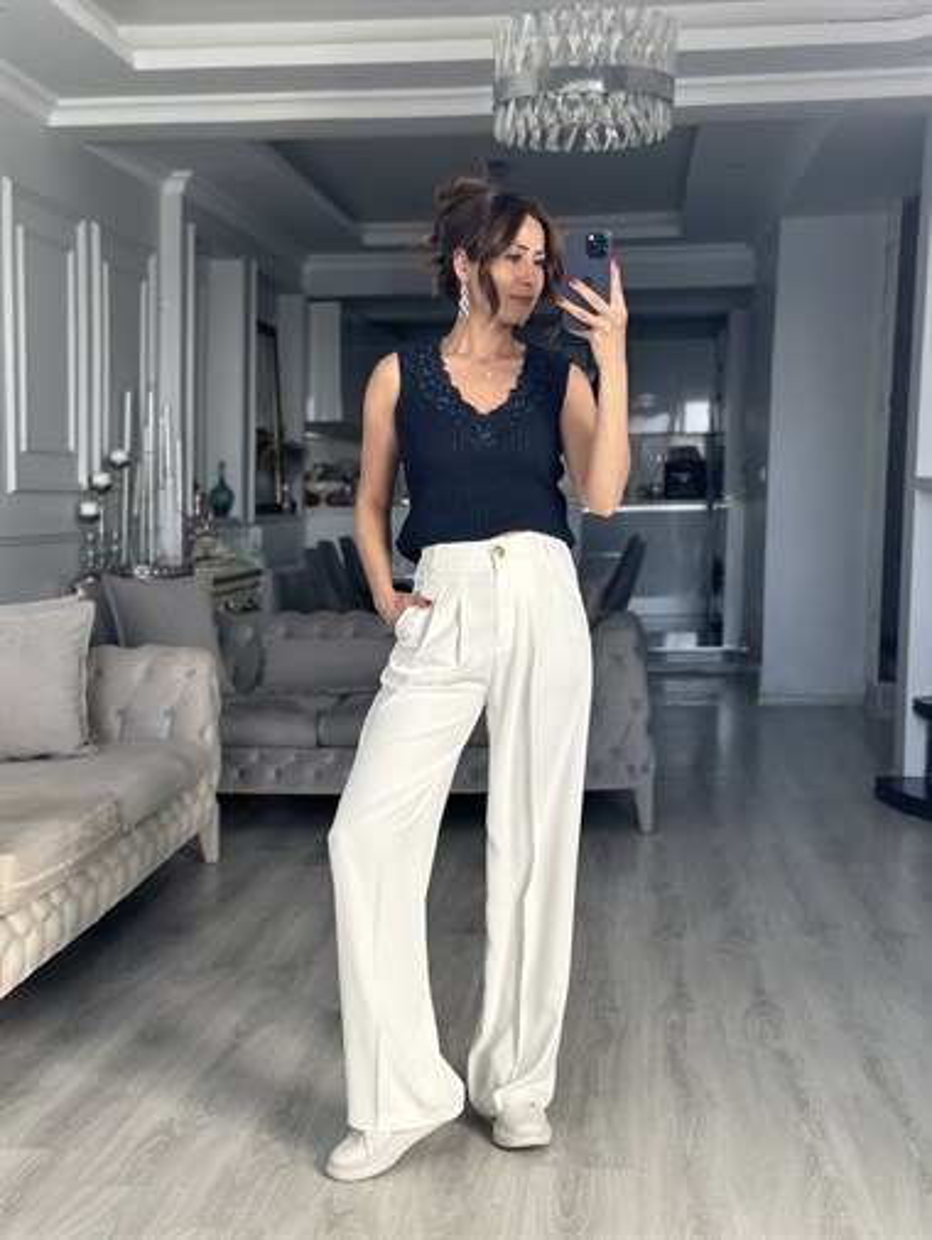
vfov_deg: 39.6
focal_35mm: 48
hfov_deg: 30.3
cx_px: 466
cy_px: 620
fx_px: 1722
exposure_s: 1/172
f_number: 1.78
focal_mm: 6.86
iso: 80
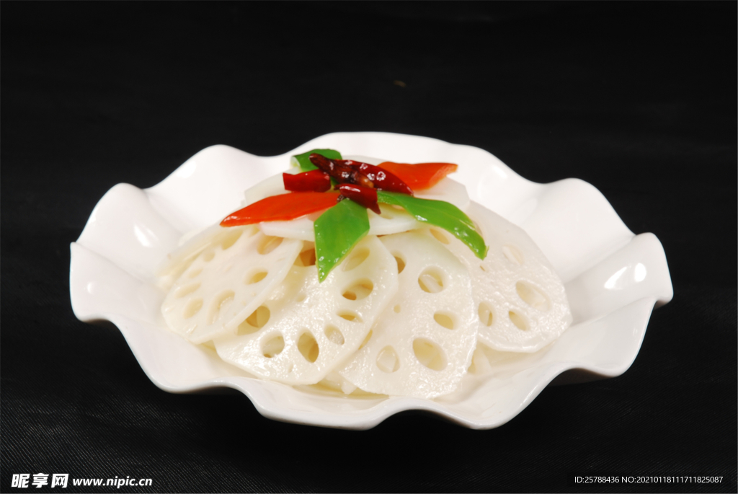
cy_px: 247
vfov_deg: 13.1
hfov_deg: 19.4
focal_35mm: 105
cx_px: 369
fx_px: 2155
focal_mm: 70
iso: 100
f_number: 14
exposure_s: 1/125
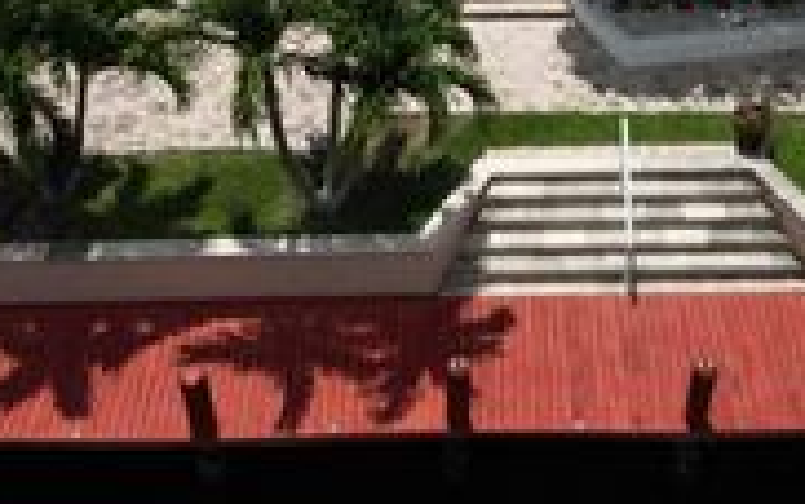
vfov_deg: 18.1
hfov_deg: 29.2
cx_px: 518
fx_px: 1537
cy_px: -7
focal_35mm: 70
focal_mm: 6.72
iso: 100
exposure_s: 1/160
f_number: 1.7
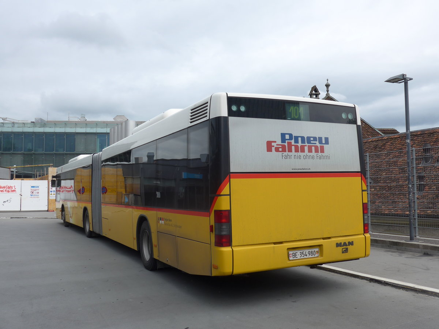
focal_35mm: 34
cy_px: 164
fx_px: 431
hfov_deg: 54.0
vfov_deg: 41.8
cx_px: 220
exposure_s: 1/1000
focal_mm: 7
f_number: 2.8
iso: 80
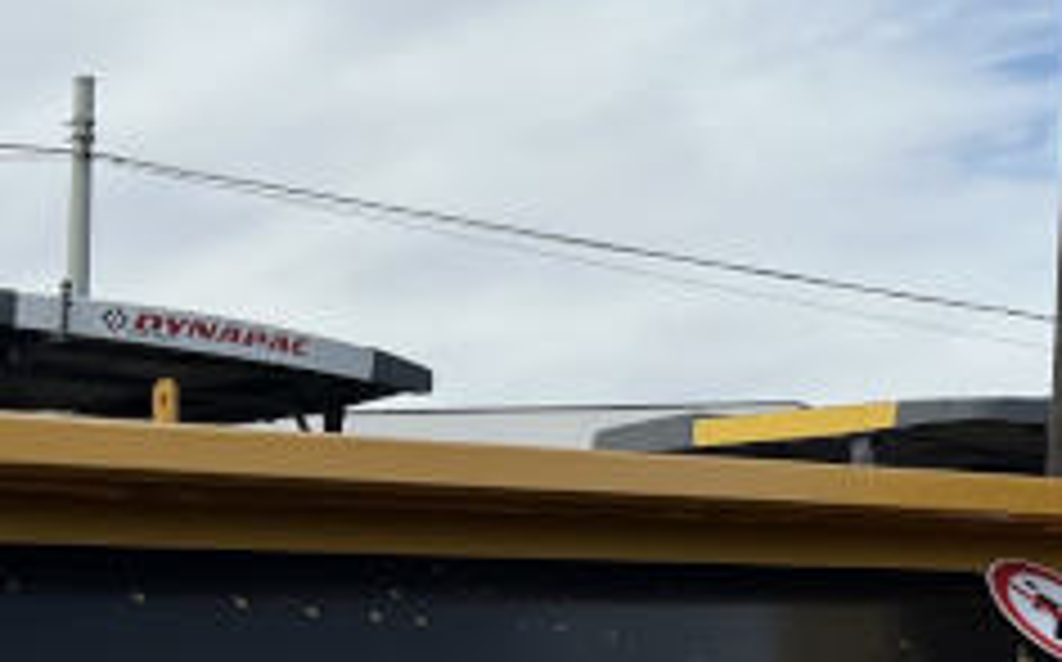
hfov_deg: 17.3
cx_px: 1134
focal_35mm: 117
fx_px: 3383
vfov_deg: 11.2
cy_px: 266
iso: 50
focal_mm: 5.7
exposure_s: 1/6993
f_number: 1.5
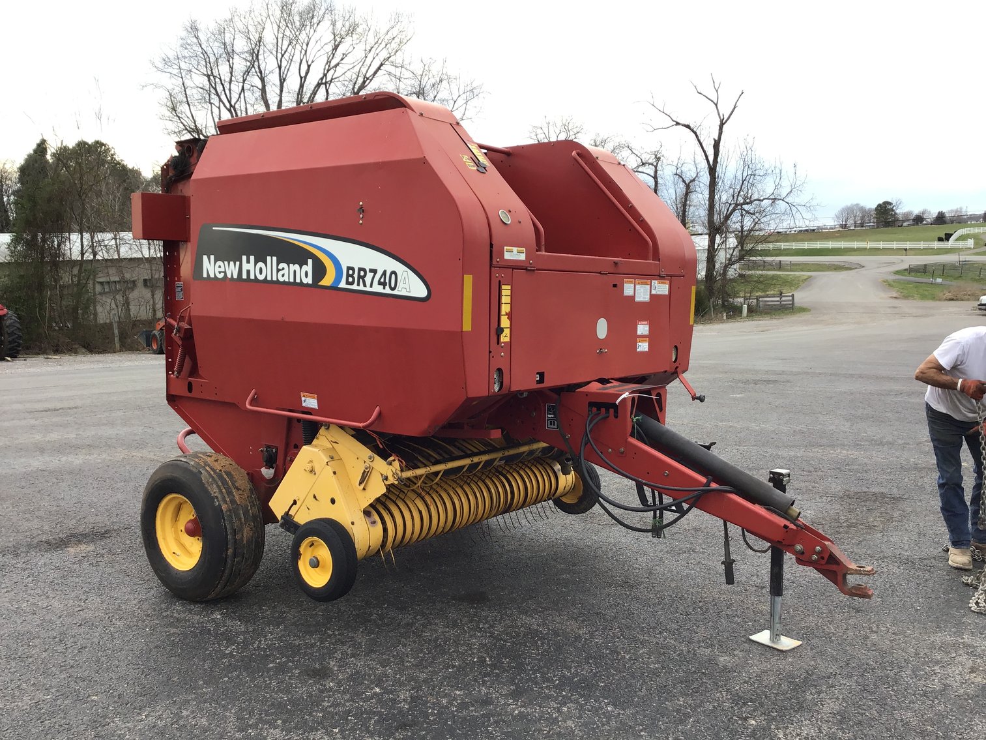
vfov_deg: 45.4
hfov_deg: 58.3
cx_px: 493
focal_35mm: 31
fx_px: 883
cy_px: 370
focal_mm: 3.3
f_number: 2.4
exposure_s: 1/214
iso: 25
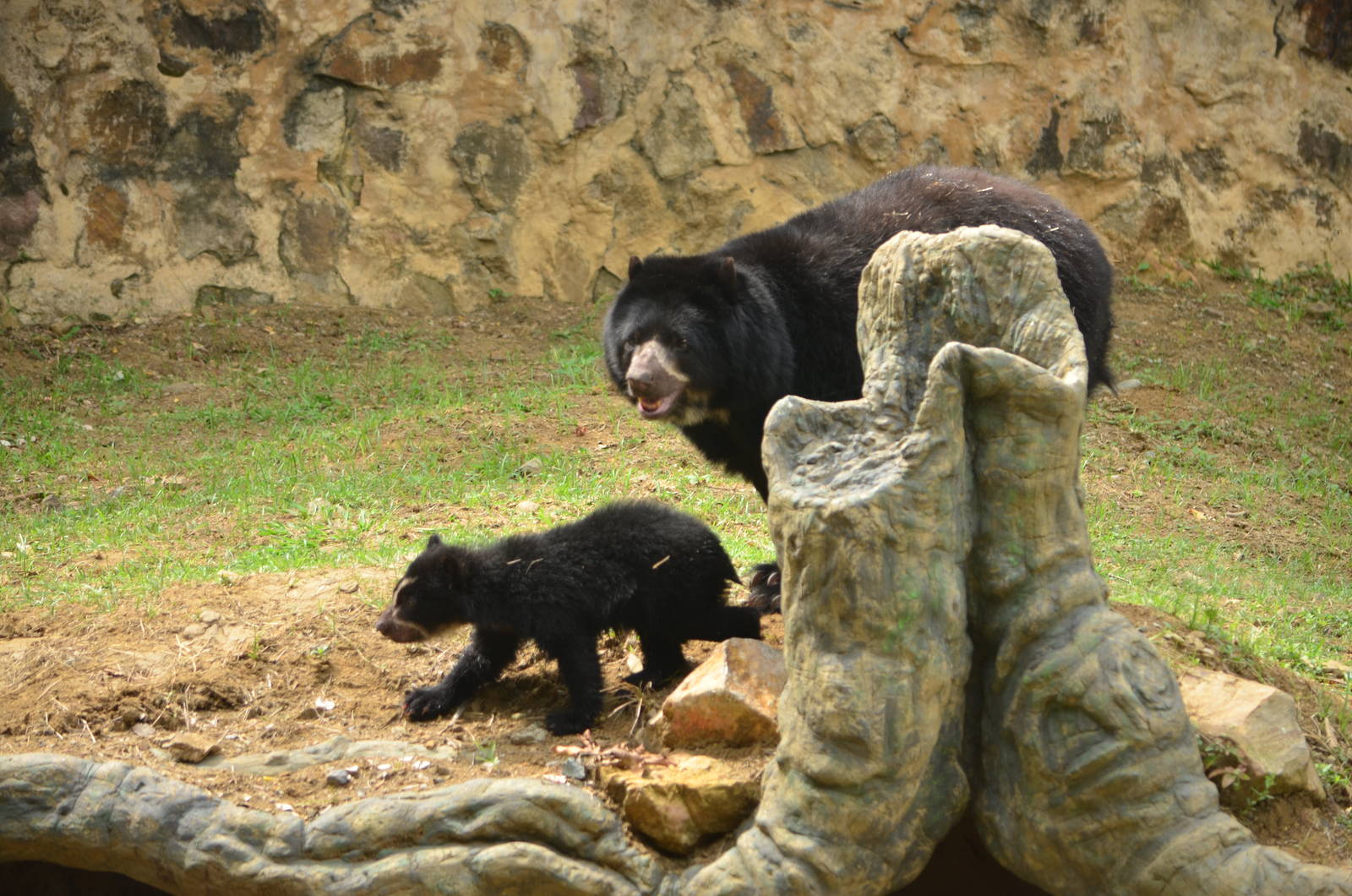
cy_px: 448
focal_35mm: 180
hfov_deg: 11.4
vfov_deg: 7.6
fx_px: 6747
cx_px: 676
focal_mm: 120
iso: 160
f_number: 5.6
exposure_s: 1/250
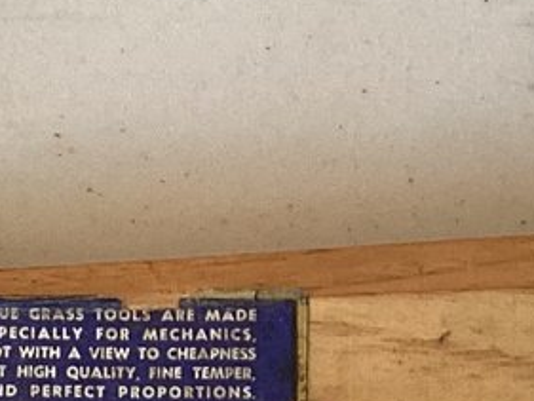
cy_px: 320
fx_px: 2577
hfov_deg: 11.8
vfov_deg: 8.9
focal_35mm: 167
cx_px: 280
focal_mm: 3.3
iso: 50
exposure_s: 1/100
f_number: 2.4
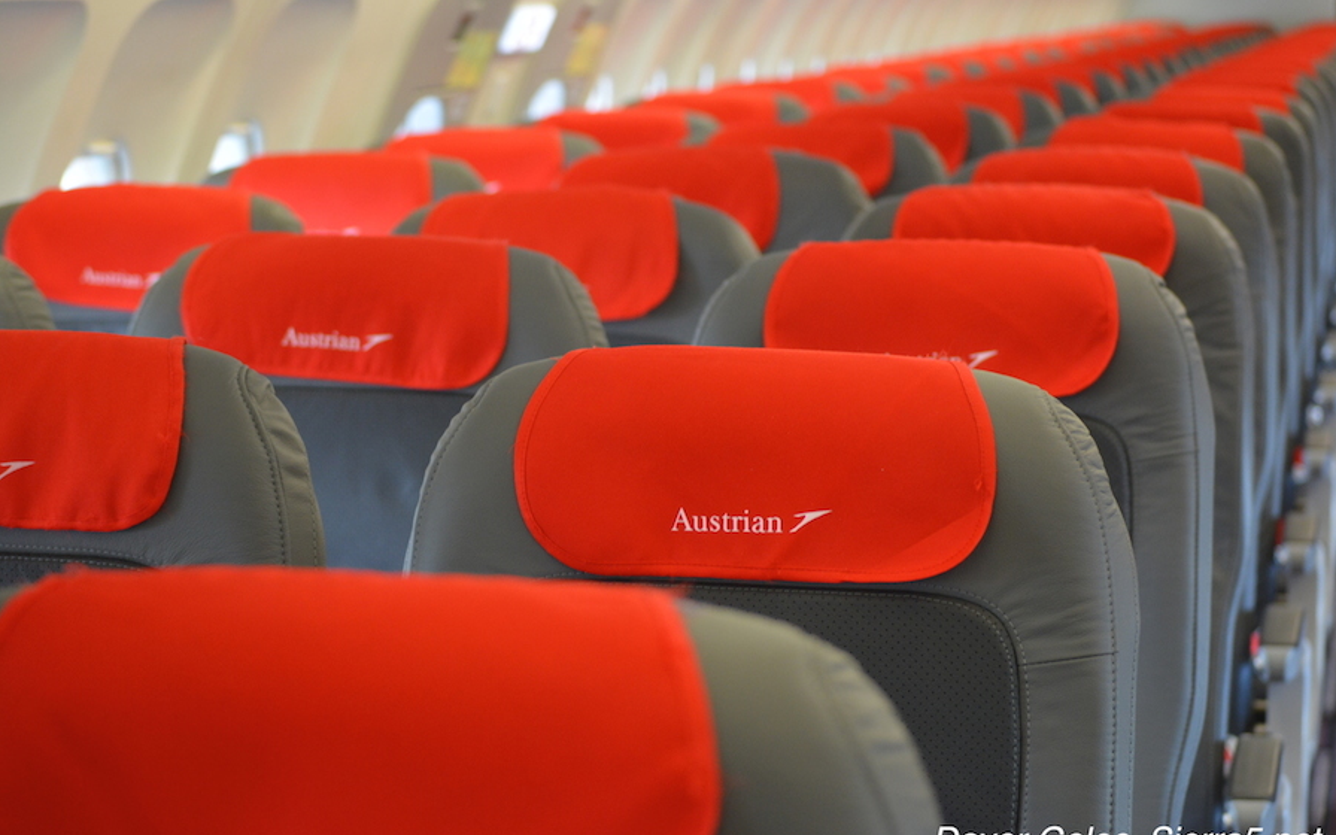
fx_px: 3077
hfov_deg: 24.5
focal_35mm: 85
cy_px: 420
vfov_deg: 15.5
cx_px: 669
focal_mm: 55
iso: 800
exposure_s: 1/50
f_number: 4
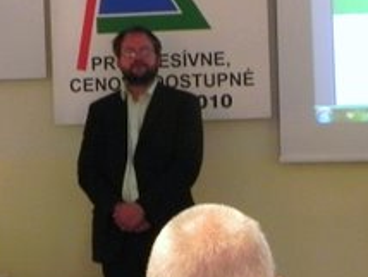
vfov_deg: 10.8
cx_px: 206
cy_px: 126
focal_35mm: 138
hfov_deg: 14.3
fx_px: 1469
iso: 200
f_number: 3.2
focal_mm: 6.6
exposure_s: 1/10.3
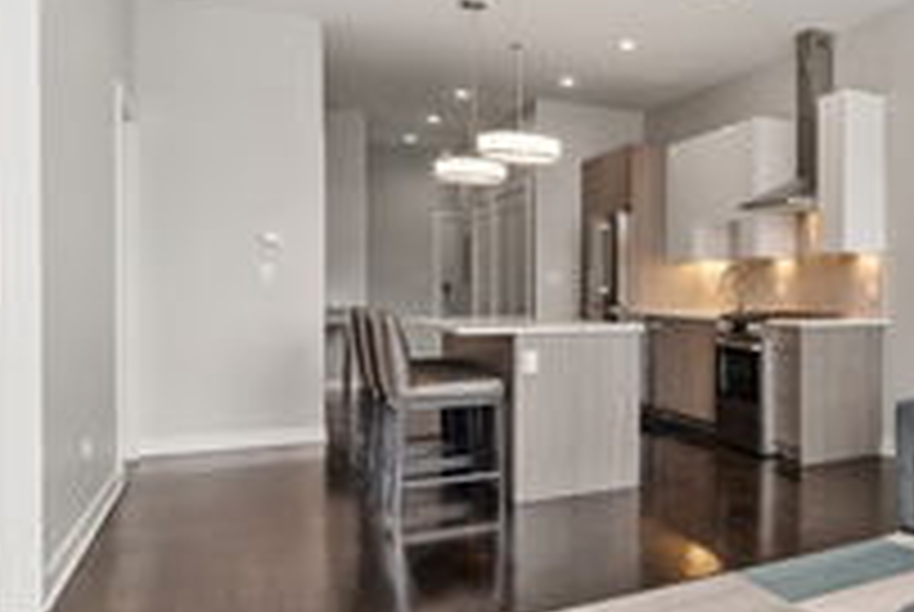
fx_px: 839
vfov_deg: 40.1
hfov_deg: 45.4
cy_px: 299
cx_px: 968
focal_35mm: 33
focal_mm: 14
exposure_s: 1/30
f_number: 10
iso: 400
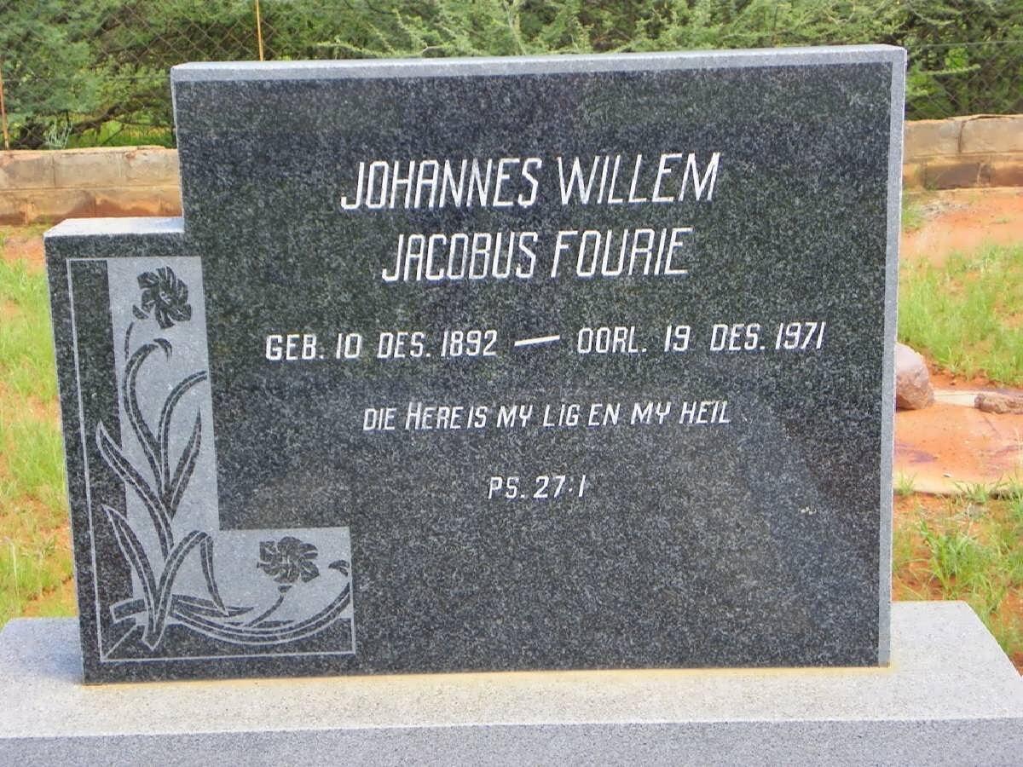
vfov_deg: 24.4
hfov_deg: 32.2
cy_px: 384
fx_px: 1773
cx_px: 512
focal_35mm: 60
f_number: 3.5
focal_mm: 10.7
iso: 64
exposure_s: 1/100
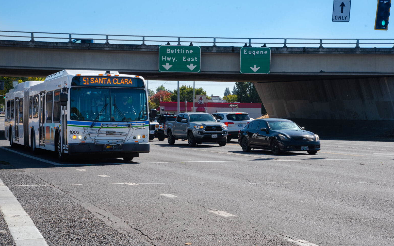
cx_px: 197
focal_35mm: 68
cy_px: 118
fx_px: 730
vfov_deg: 19.1
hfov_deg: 30.2
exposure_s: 1/320
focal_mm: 66
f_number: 13
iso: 360
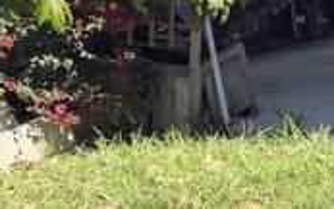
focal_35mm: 151
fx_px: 1374
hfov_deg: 10.4
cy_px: 170
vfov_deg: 8.7
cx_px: 971
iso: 100
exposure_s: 1/1727
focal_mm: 6.76
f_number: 1.78
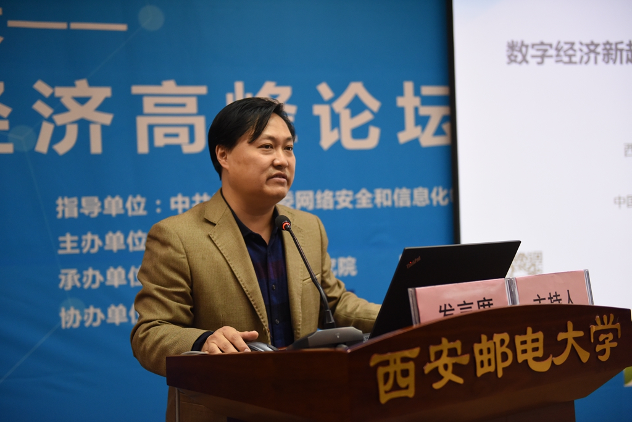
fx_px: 878
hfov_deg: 39.6
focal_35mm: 50
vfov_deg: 27.0
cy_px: 211
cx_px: 316
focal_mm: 50
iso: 2000
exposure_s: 1/640
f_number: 2.8
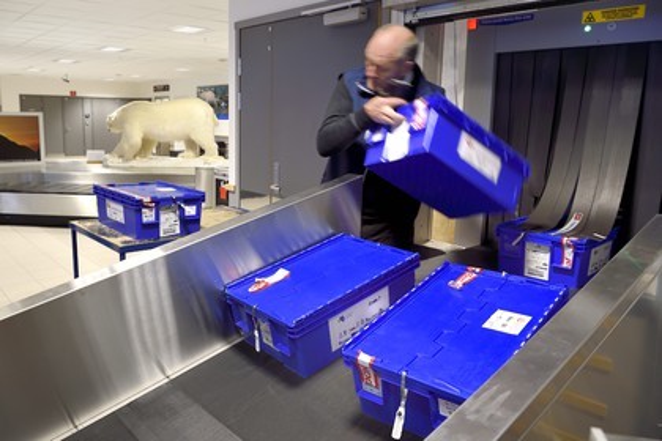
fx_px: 496
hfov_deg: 67.4
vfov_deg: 47.9
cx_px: 331
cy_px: 220
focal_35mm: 27
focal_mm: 27
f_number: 5.6
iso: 1600
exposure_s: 1/40
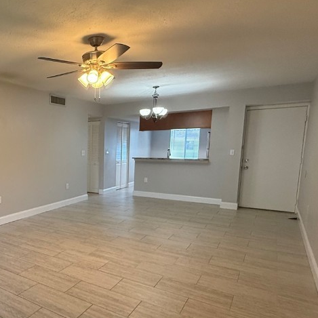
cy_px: 186
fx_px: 281
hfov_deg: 53.7
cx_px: 49
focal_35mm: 27
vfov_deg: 58.7
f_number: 2.2
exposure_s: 1/120
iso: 400
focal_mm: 2.22
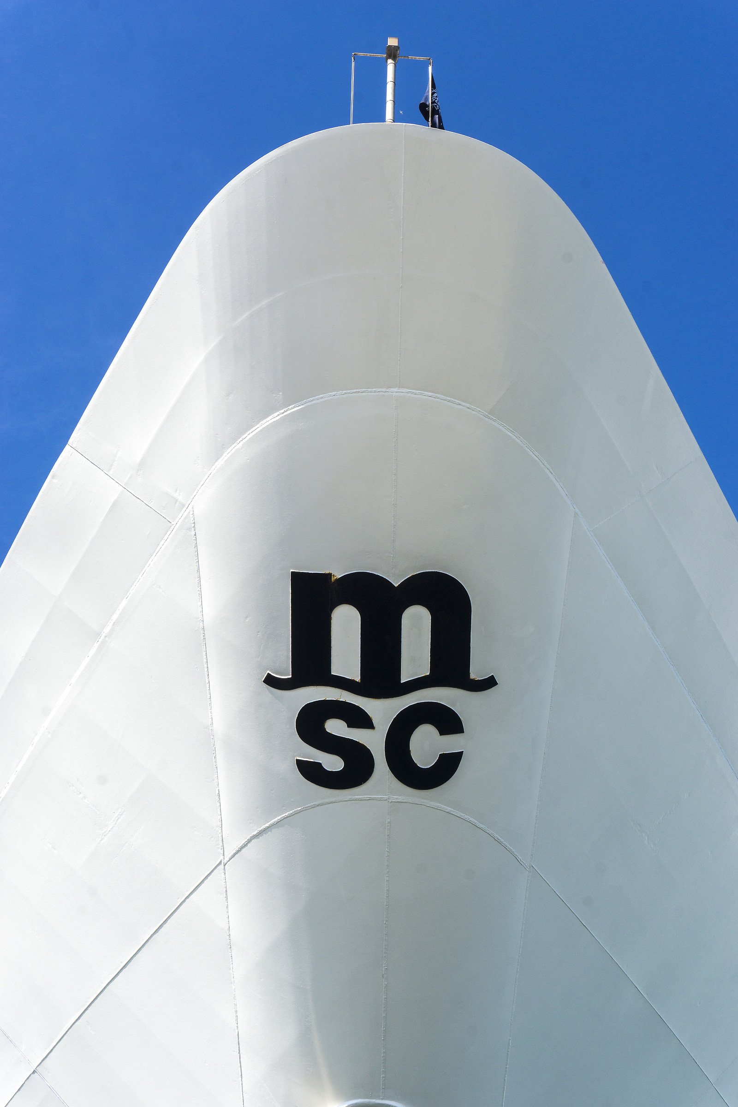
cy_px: 554
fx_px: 1522
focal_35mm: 50
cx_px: 369
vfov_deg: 40.0
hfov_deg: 27.3
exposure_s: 1/250
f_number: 13
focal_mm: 33
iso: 200
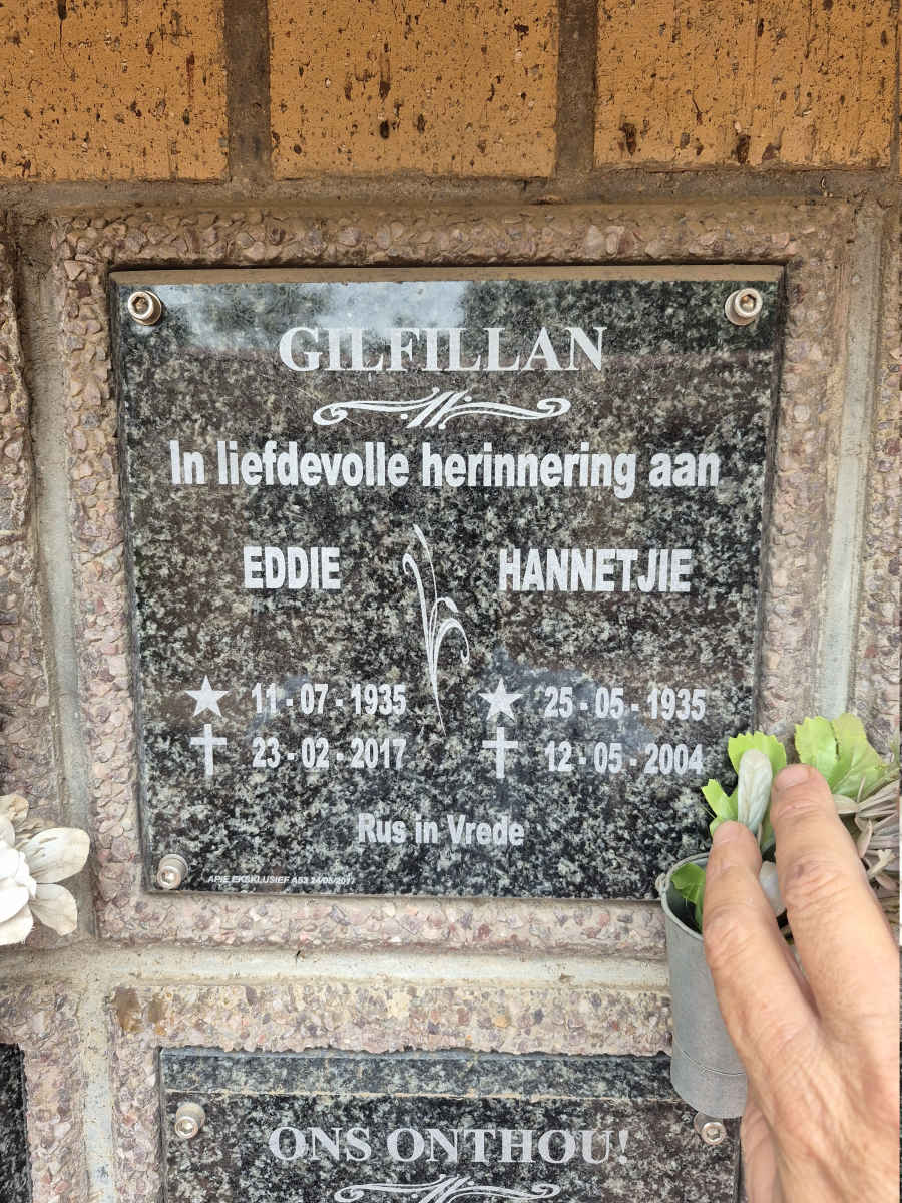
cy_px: 602
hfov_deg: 58.9
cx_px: 451
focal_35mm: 23
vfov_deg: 73.9
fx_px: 799
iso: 125
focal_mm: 5.4
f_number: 1.8
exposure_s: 1/180
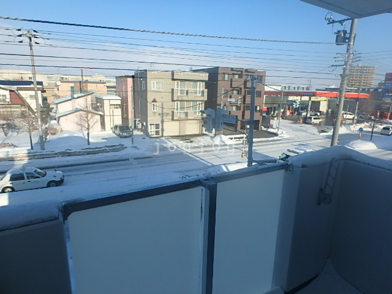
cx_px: 196
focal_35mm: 21
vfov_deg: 63.4
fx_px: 238
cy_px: 147
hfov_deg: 79.0
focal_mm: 3.7
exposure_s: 1/1250
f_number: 3.5
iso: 125
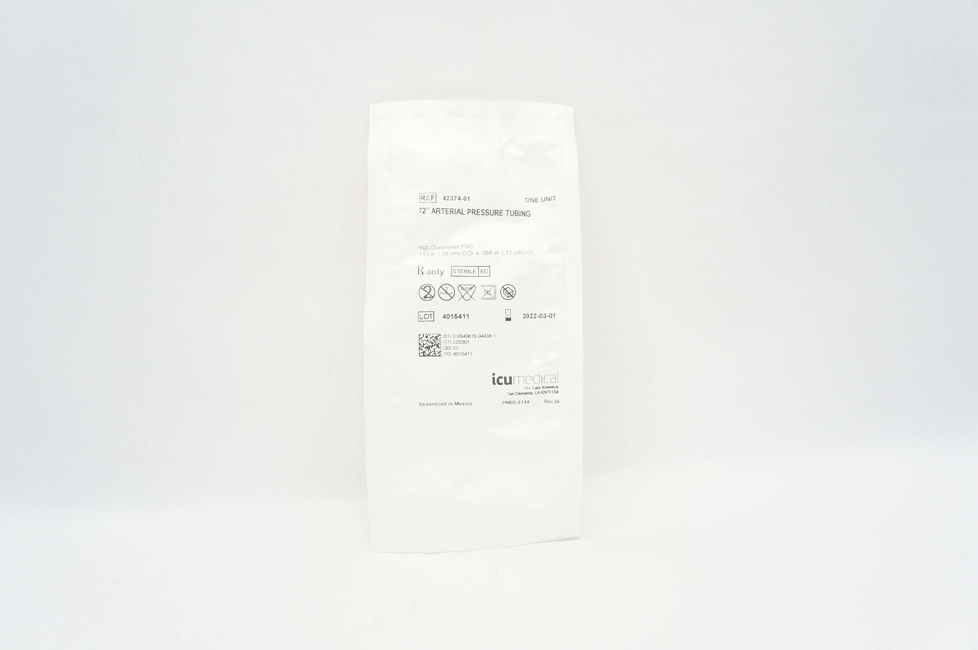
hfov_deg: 64.6
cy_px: 325
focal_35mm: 28
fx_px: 773
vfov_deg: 45.6
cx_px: 489
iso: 800
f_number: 5.6
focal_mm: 19
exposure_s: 1/80
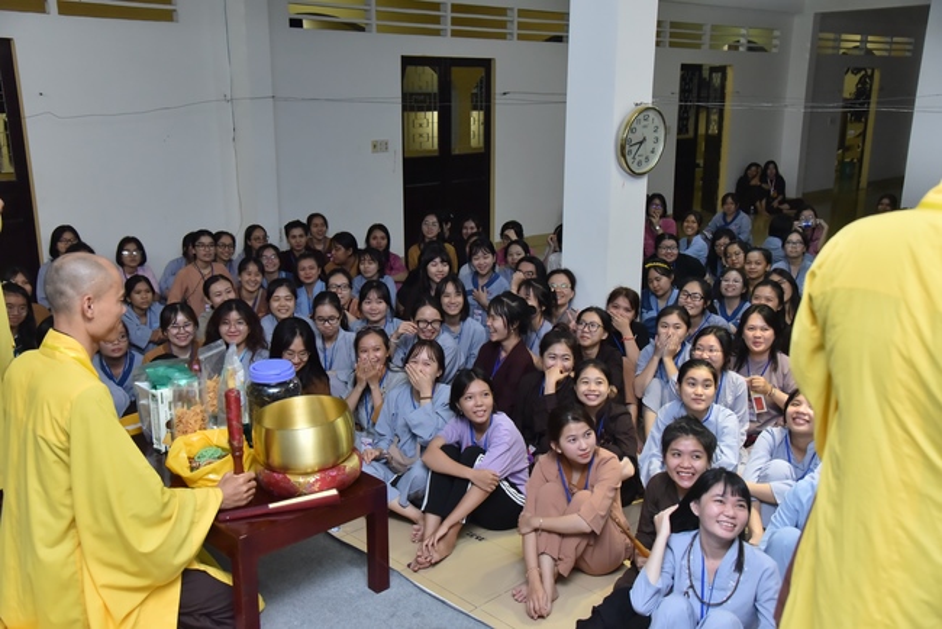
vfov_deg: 37.9
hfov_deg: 54.4
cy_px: 314
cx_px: 471
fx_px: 916
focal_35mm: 35
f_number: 5
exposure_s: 1/160
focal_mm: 35
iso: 2500
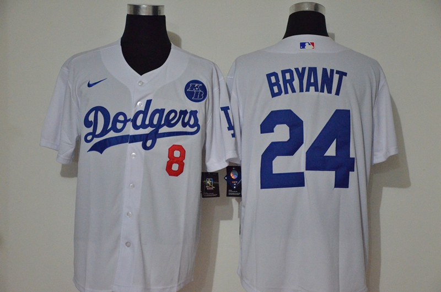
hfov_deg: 27.0
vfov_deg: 18.1
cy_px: 146
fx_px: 917
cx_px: 220
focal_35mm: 75
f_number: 4.8
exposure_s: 1/60
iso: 4000
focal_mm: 50
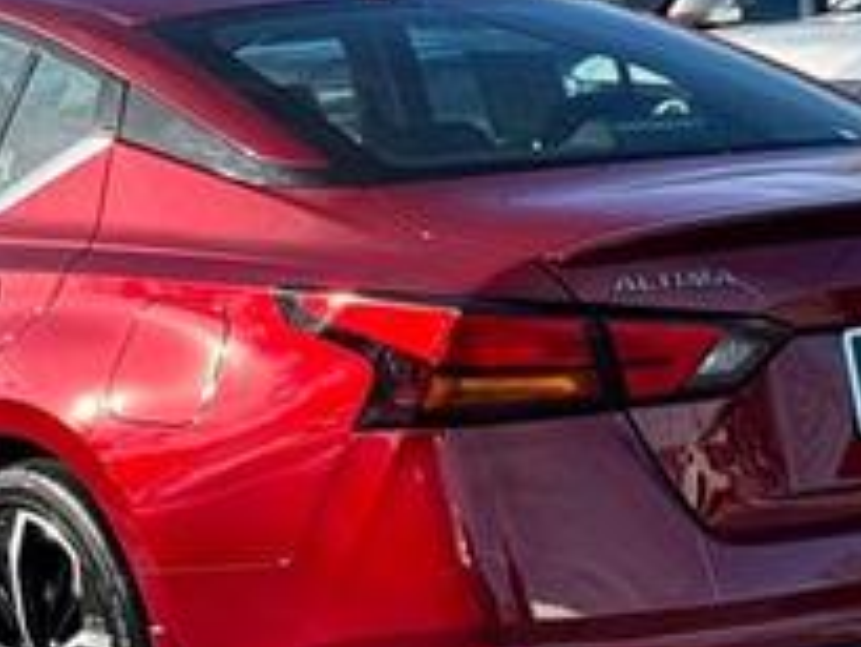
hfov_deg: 16.6
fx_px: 2937
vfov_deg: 12.6
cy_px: 361
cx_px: 244
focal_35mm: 118
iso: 64
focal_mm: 6.76
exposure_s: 1/1818
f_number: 1.78
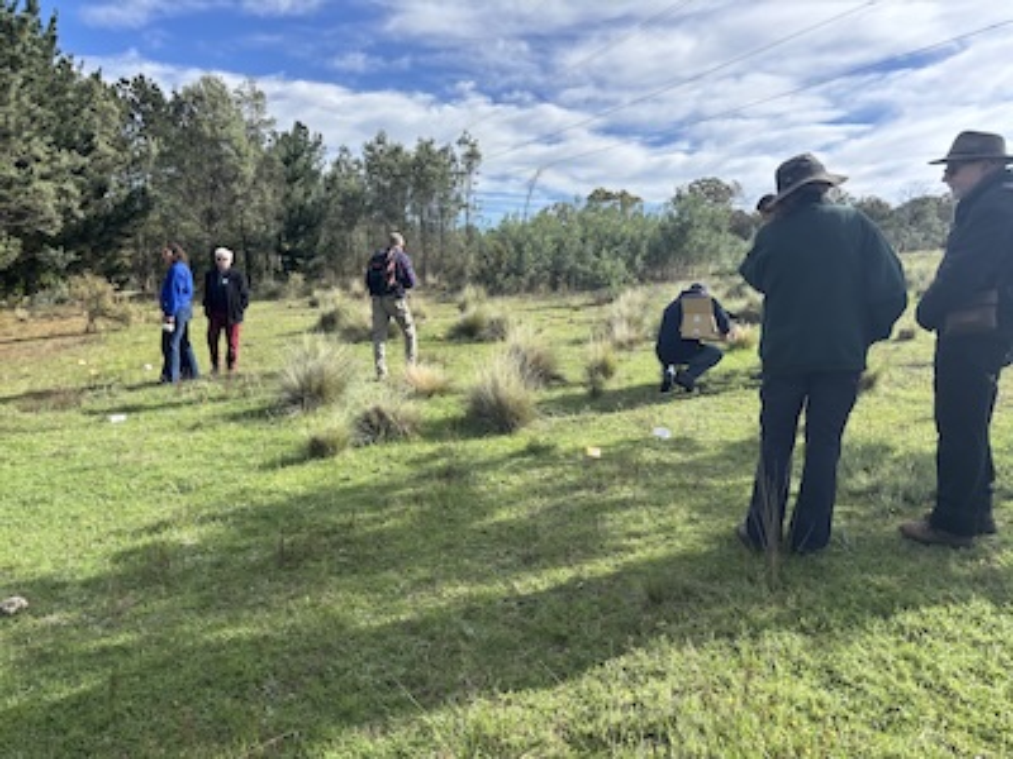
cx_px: 506
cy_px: 380
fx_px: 761
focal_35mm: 26
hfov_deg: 67.3
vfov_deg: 53.1
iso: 50
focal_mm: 5.96
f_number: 1.6
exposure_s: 1/1876
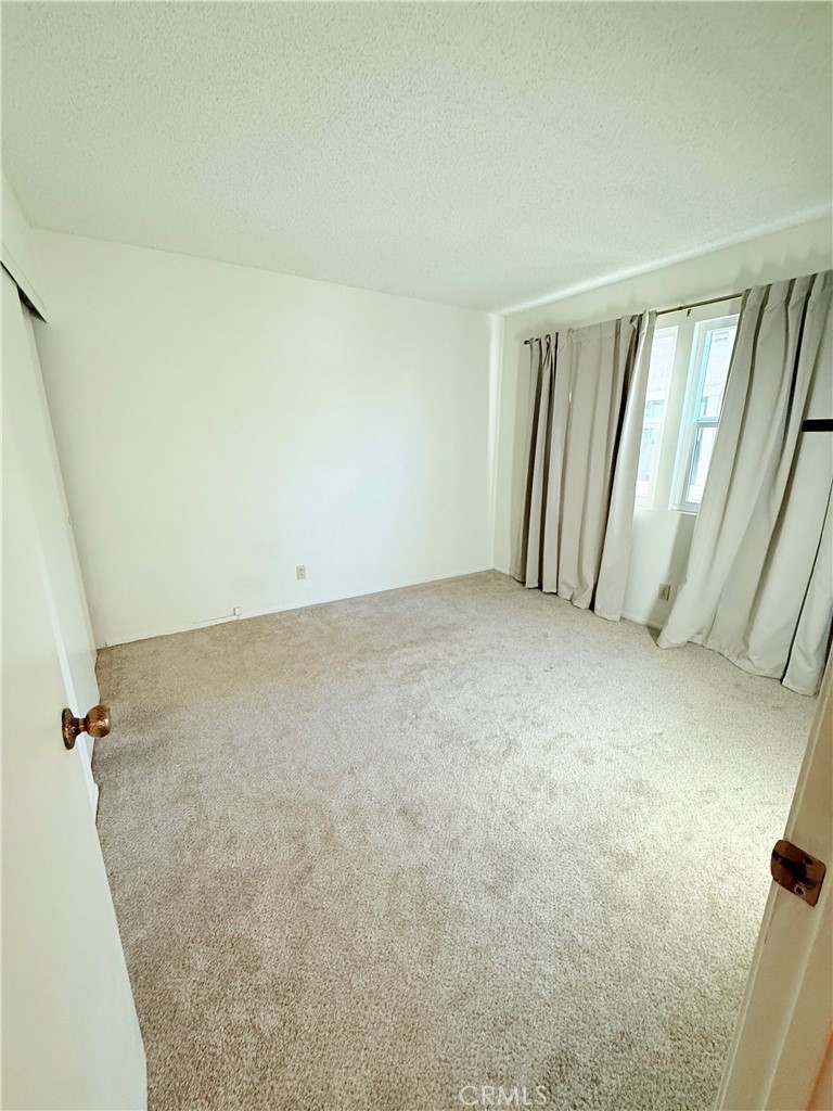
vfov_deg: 102.1
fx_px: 449
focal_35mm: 14
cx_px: 416
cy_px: 556
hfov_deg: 85.7
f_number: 2.2
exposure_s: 1/120
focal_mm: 2.22
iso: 320
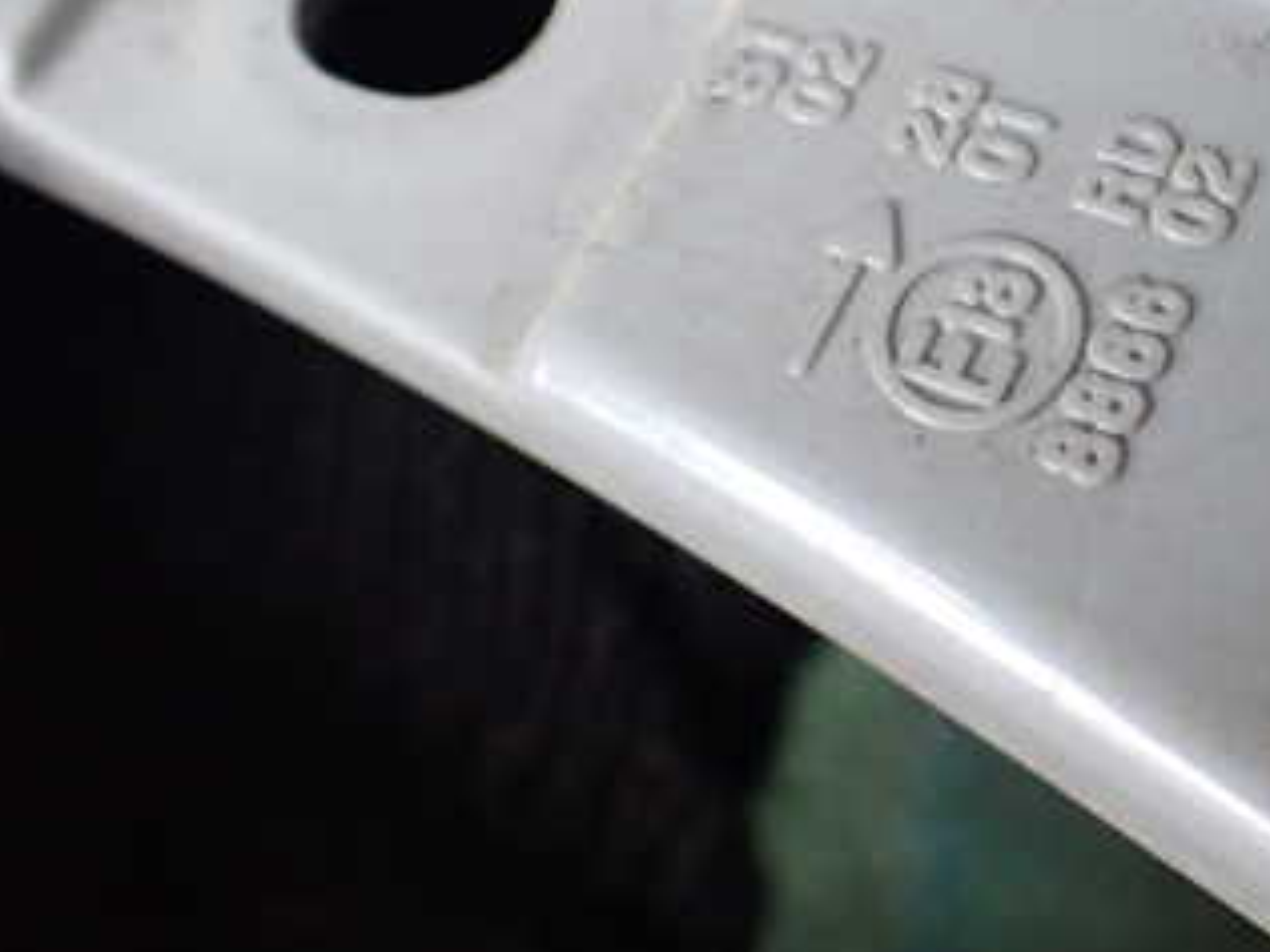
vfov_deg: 25.4
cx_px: 1113
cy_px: 277
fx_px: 2091
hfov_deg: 32.3
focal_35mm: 57
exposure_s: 1/125
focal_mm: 5.4
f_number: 2.3
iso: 500
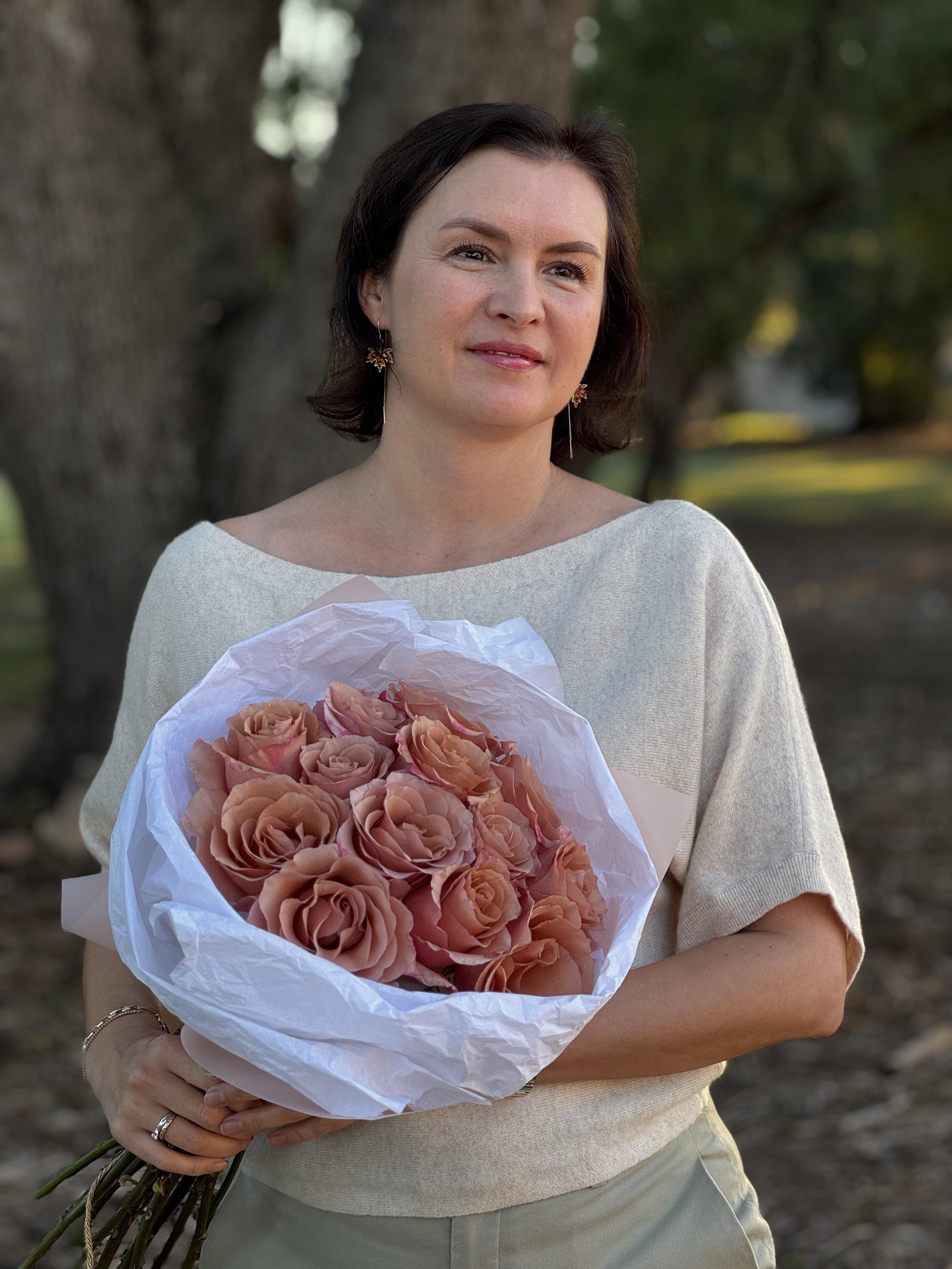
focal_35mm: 77
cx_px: 476
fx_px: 2824
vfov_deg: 25.3
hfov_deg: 19.1
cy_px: 634
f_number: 2.8
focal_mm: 9
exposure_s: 1/99
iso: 64
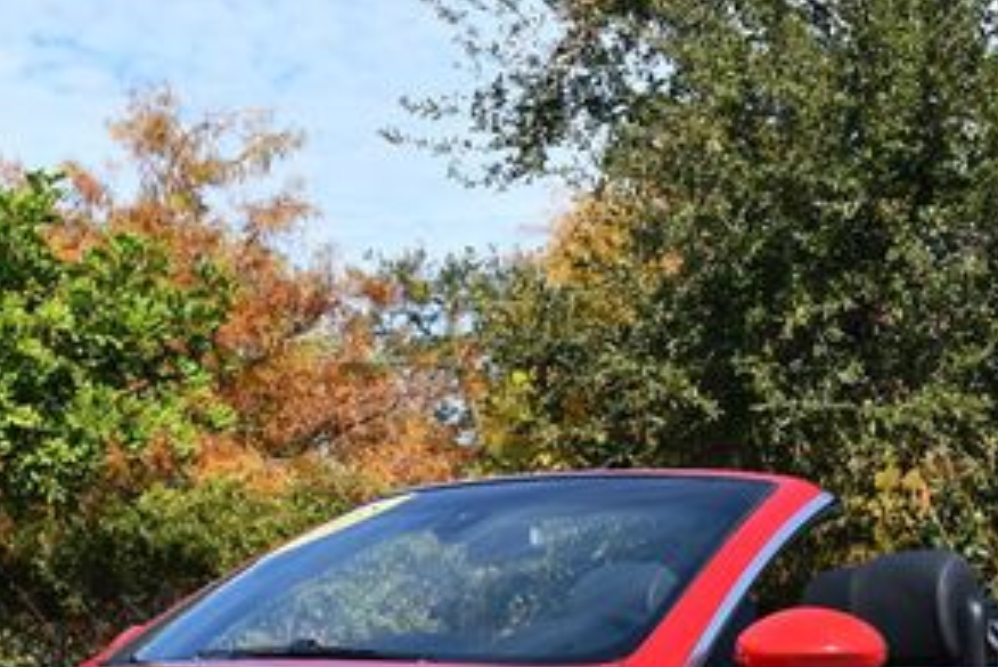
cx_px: 492
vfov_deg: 10.7
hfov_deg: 16.1
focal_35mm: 127
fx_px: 3522
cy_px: 674
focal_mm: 29
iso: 100
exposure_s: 1/250
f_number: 8
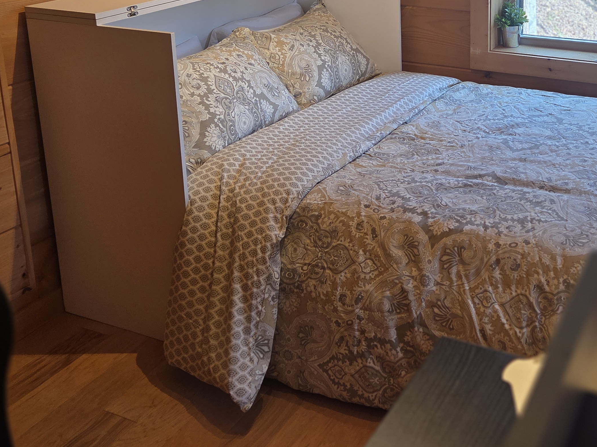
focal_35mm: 44
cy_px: 42
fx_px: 759
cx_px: 432
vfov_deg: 31.3
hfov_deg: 41.9
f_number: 1.8
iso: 80
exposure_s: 1/120
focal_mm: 5.4
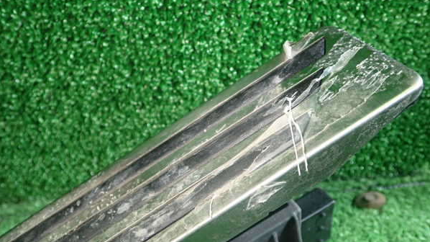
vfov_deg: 33.7
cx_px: 215
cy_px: 136
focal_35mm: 35
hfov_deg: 56.6
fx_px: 399
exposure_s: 1/30
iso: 320
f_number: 2.4
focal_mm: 5.79
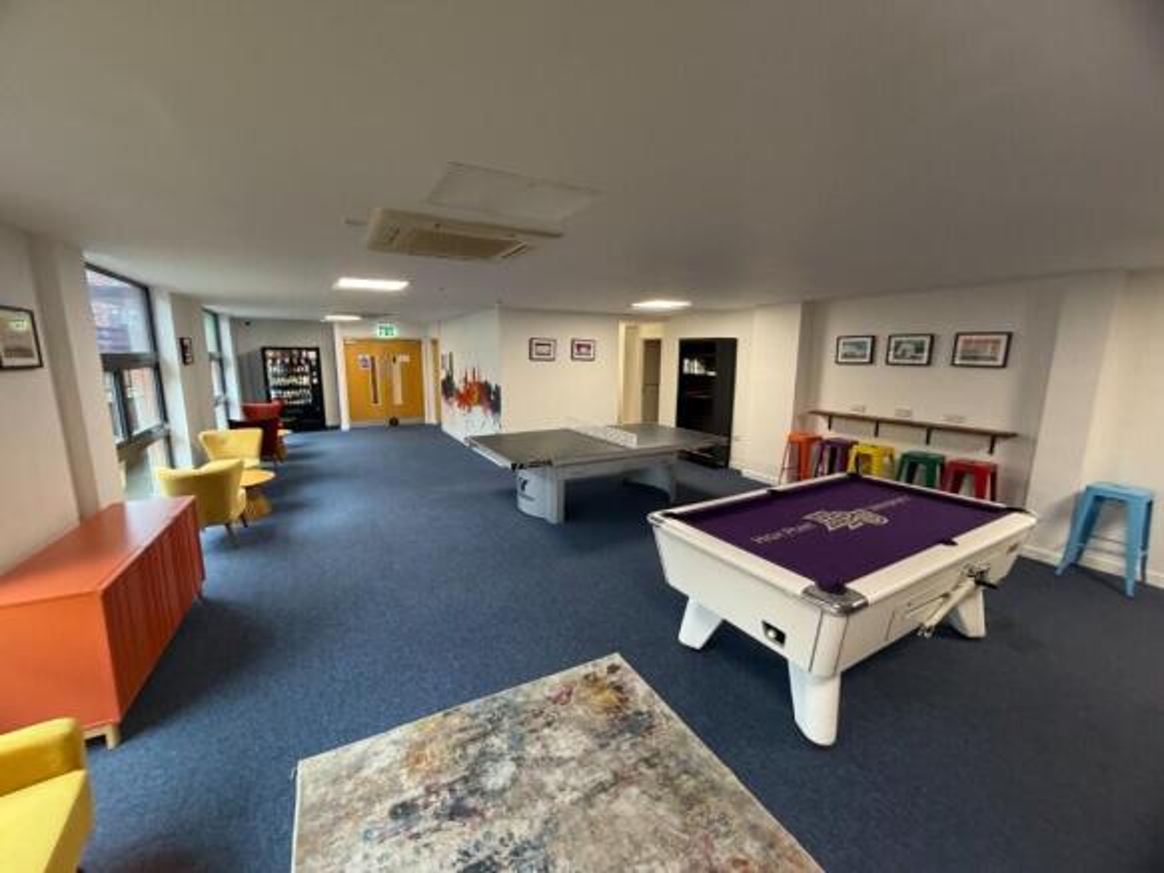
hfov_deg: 102.1
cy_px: 436
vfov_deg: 85.7
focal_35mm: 14
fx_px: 471
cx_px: 582
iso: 250
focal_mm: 2.22
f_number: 2.2
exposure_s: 1/50
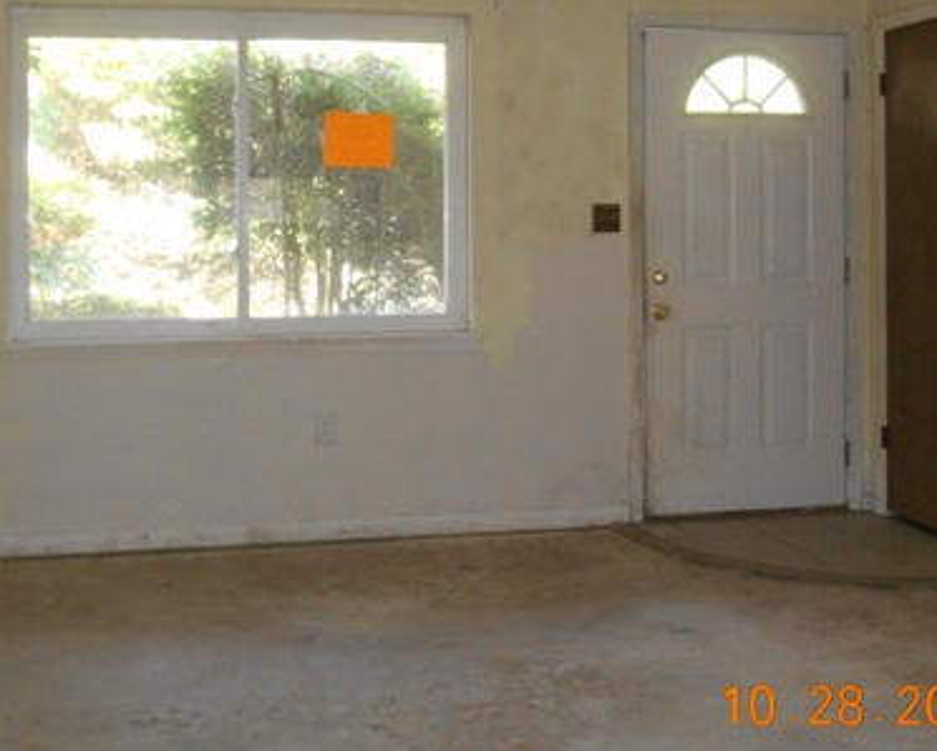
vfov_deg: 28.8
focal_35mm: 52
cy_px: 217
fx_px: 1443
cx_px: 463
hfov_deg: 36.0
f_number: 3.6
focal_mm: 5.5
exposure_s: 1/25
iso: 400
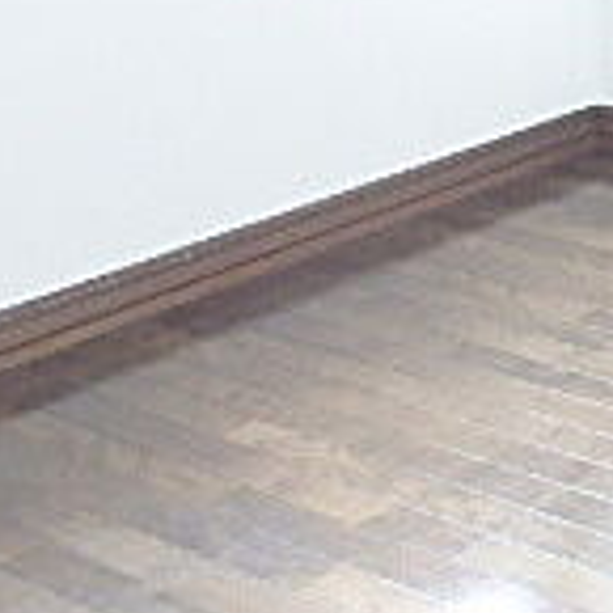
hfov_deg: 17.8
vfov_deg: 18.2
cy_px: -368
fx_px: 1643
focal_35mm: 82
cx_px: 1036
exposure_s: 1/30
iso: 320
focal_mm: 3.7
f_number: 3.5
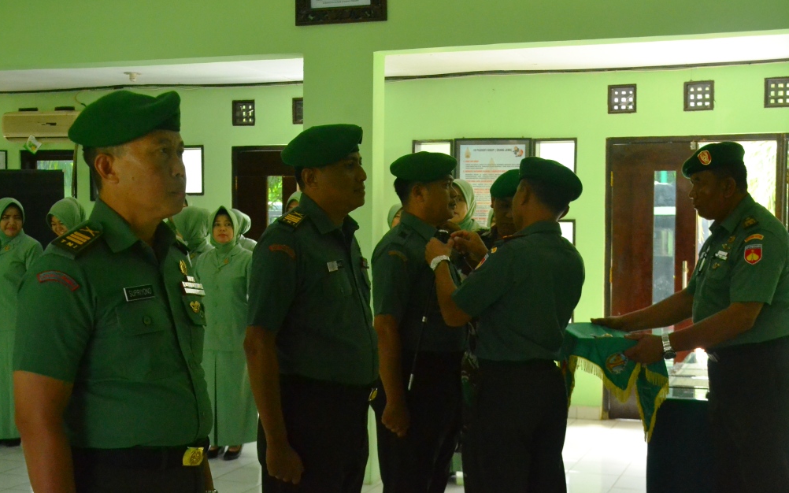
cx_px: 394
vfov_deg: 25.8
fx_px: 1075
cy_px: 250
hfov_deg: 40.3
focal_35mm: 50
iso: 3200
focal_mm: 32
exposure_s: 1/160
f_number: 7.1
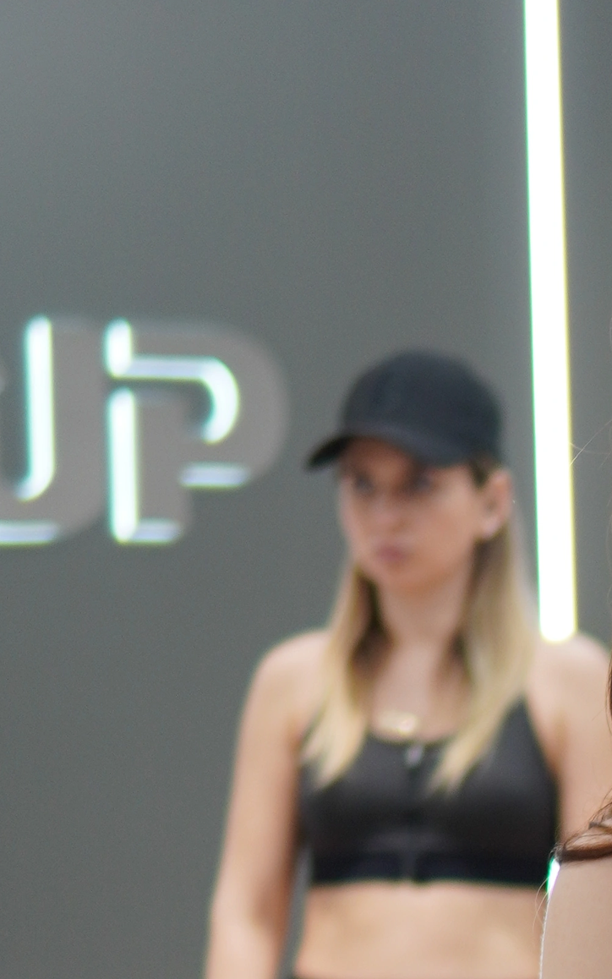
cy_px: 1465
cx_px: 1072
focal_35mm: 172
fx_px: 4590
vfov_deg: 11.7
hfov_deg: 7.4
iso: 125
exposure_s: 1/250
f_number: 1.4
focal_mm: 30
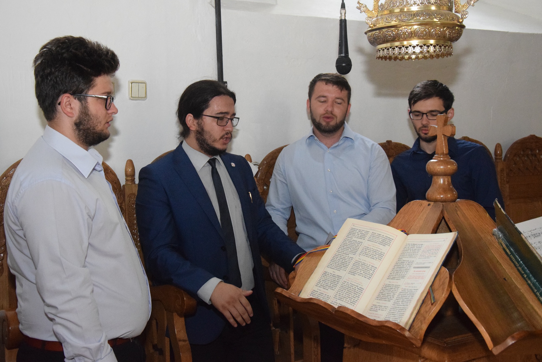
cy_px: 181
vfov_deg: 29.9
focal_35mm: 45
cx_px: 271
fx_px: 677
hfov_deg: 43.6
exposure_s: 1/100
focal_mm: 30
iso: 6400
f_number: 5.6
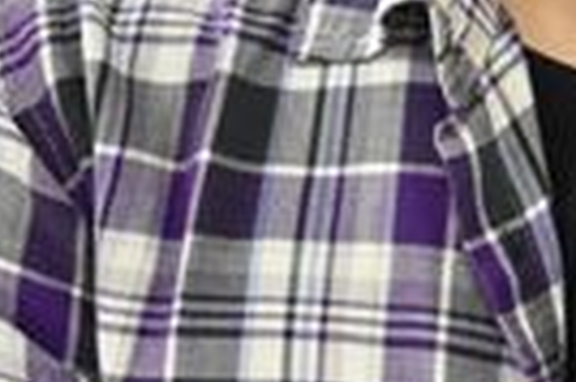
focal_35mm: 148
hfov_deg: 12.1
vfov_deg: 9.1
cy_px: -69
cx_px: 1208
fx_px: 2365
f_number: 5
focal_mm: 22
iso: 1600
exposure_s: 1/100
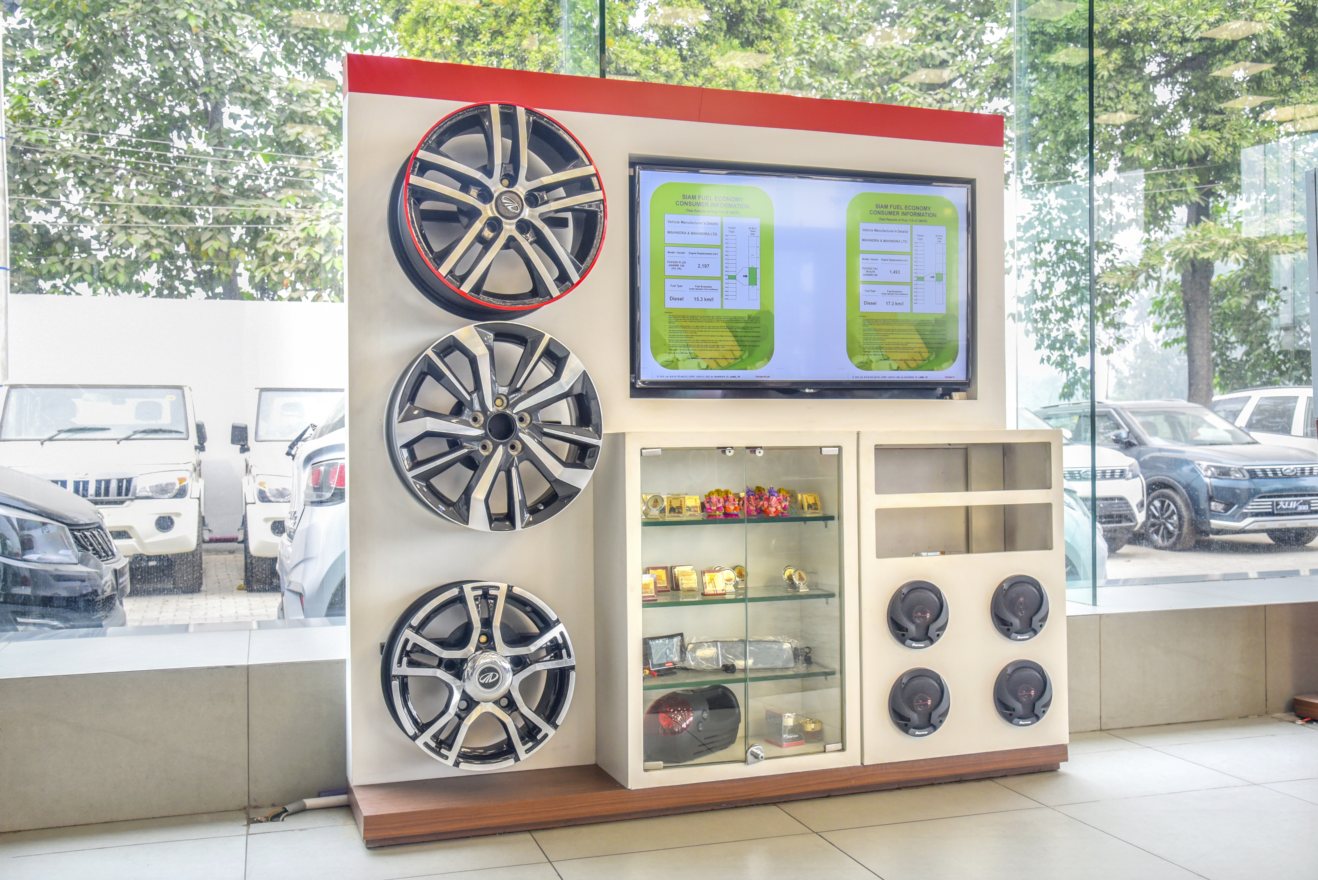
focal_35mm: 32
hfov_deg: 58.7
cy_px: 440
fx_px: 1172
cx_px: 659
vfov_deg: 41.1
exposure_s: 1/125
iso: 1000
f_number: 7.1
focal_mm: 32
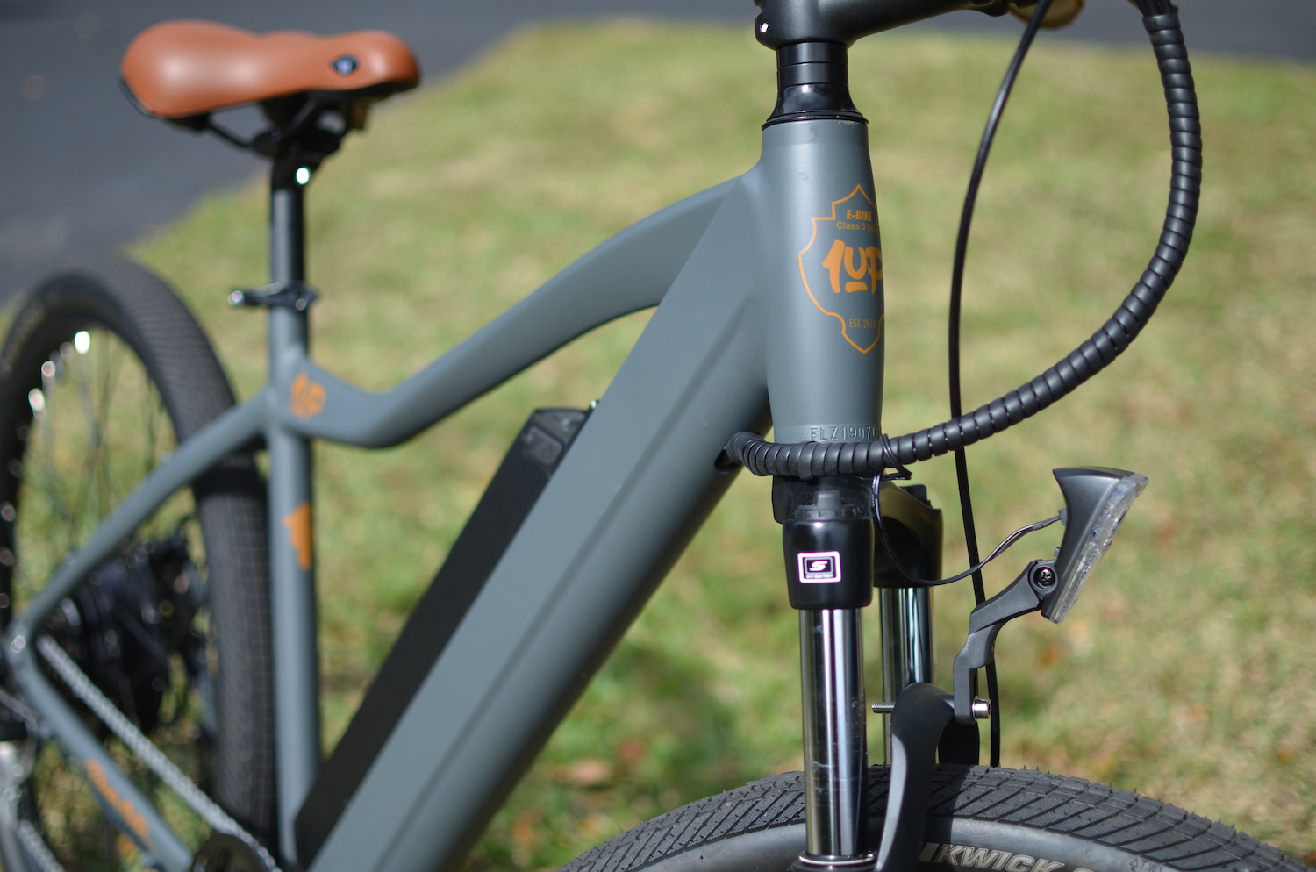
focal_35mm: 52
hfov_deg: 37.9
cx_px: 658
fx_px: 1915
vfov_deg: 25.6
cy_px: 436
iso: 100
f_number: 1.8
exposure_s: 1/3200
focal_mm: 35
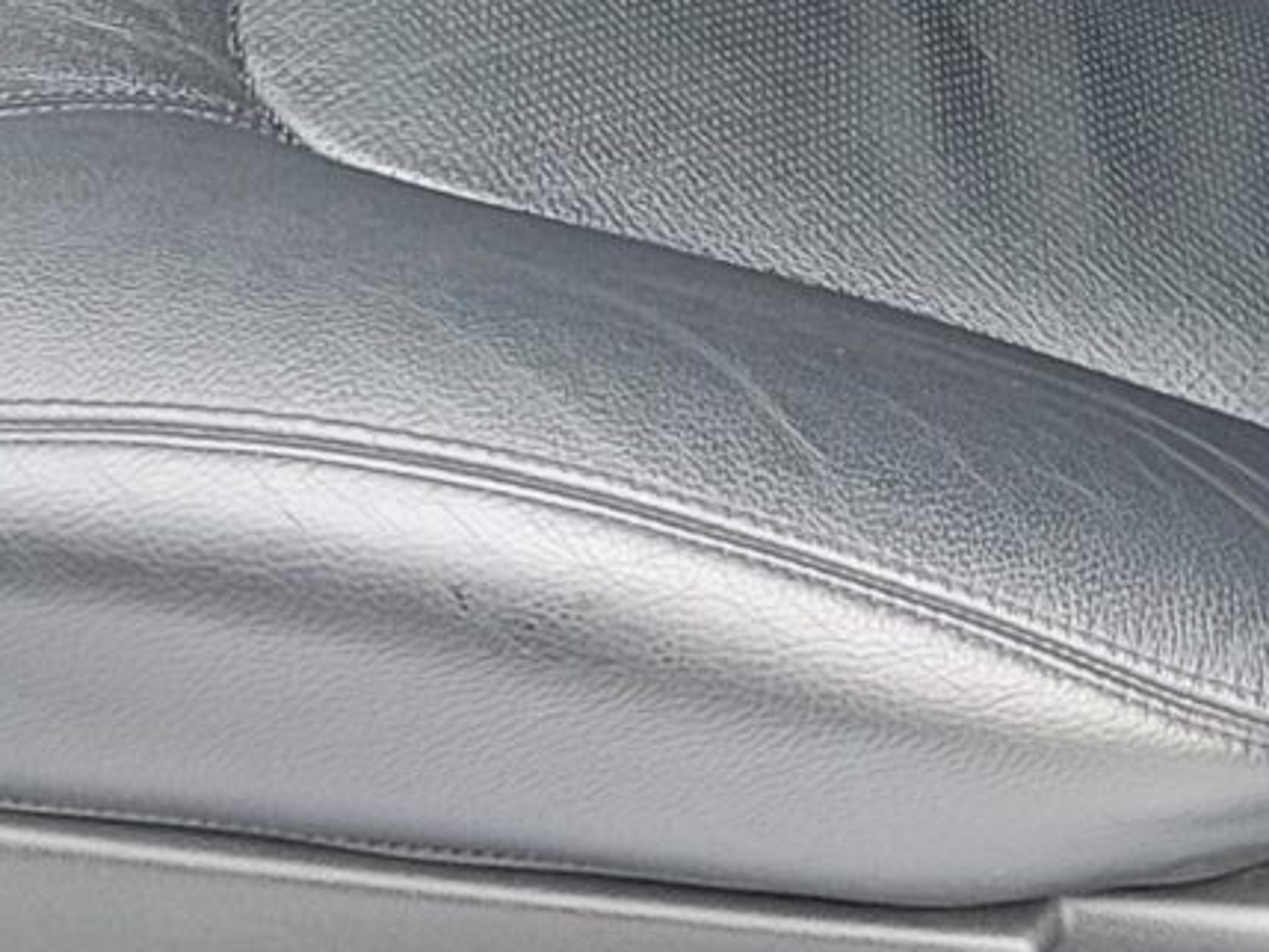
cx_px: 562
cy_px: -1121
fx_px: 5684
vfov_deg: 8.9
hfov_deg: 12.7
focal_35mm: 155
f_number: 1.8
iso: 200
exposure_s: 1/40
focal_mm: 5.4
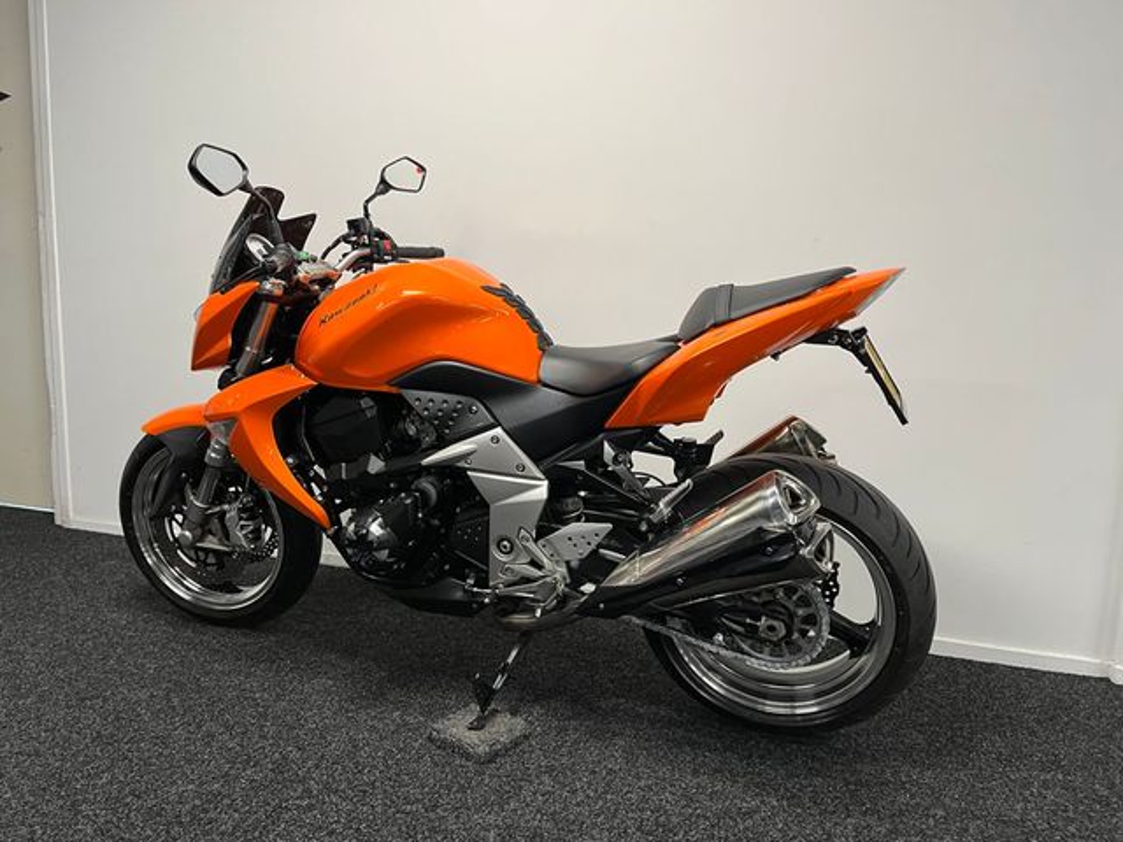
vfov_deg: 53.1
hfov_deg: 67.3
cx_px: 562
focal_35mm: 26
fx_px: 843
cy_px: 421
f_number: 1.6
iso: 80
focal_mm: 5.1
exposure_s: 1/50
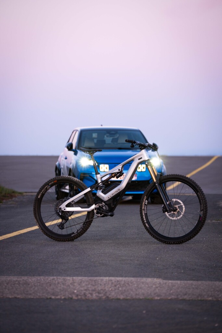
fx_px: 1720
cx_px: 111
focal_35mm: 186
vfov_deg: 11.1
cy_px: 166
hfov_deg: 7.4
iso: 320
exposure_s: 1/125
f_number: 3.6
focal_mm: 124.3
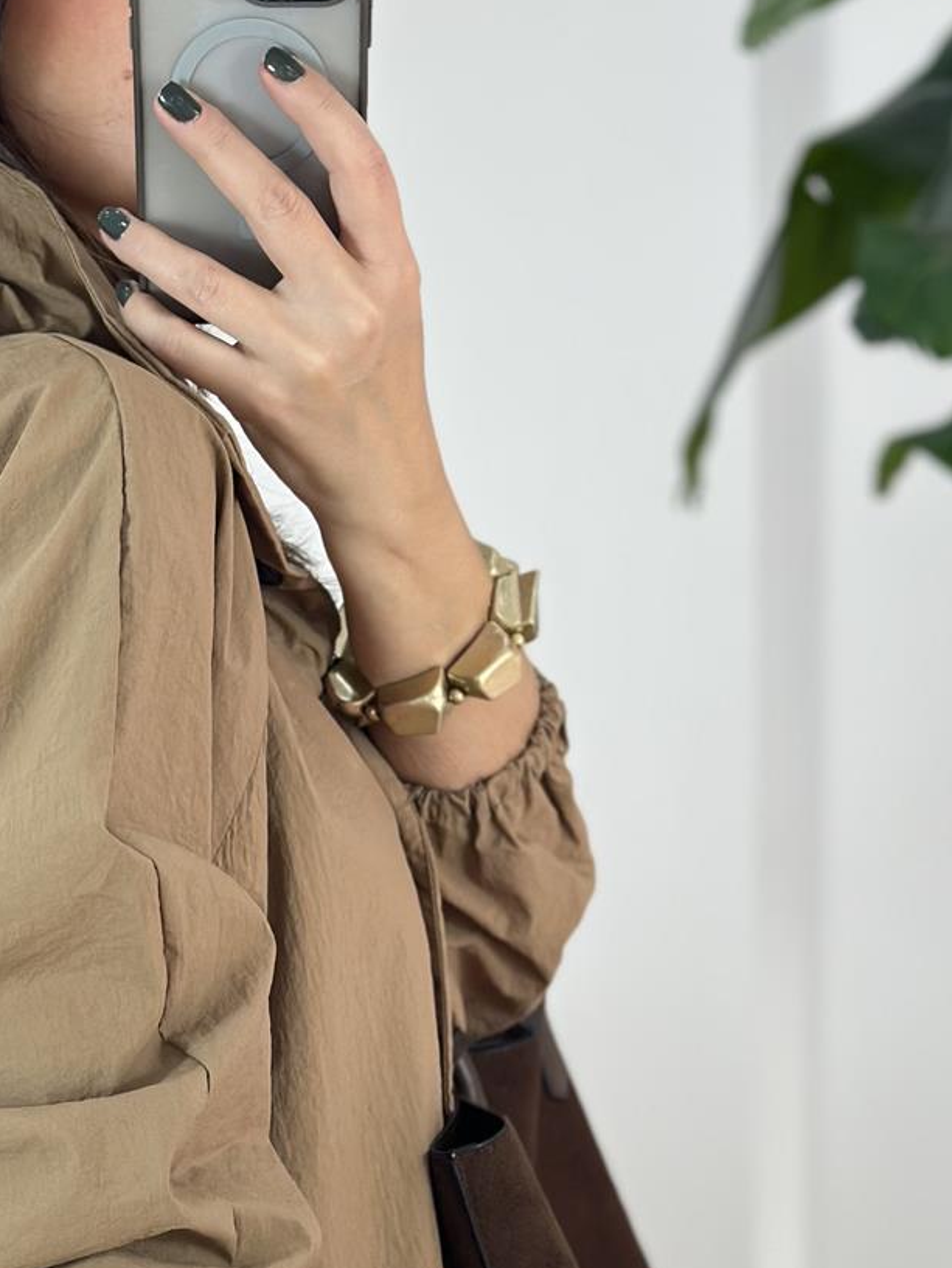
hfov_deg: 15.6
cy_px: 1117
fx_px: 3446
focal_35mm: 94
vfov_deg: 20.5
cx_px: 183
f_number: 1.78
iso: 80
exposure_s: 1/220
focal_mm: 6.86
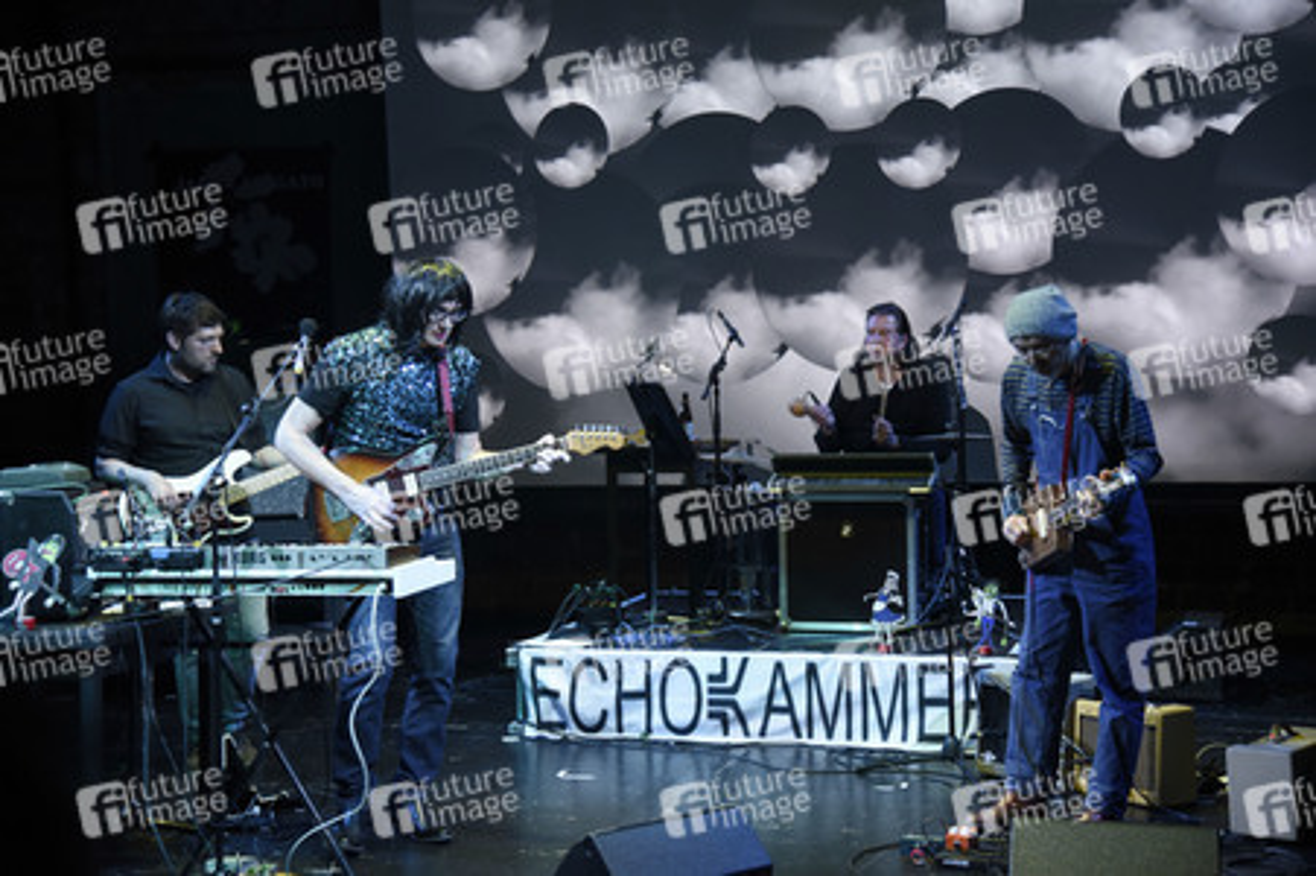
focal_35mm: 55
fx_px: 2009
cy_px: 438
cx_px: 658
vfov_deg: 24.6
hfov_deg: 36.3
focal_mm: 55
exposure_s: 1/50
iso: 1600
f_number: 4
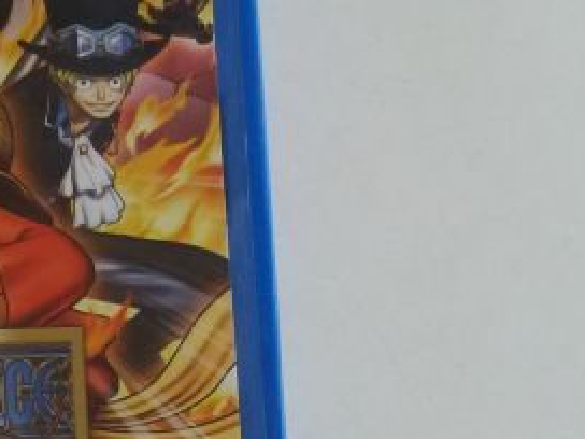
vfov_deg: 14.1
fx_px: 1741
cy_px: 480
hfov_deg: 16.2
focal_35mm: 103
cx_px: -450
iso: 100
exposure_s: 1/33
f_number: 1.9
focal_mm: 3.7
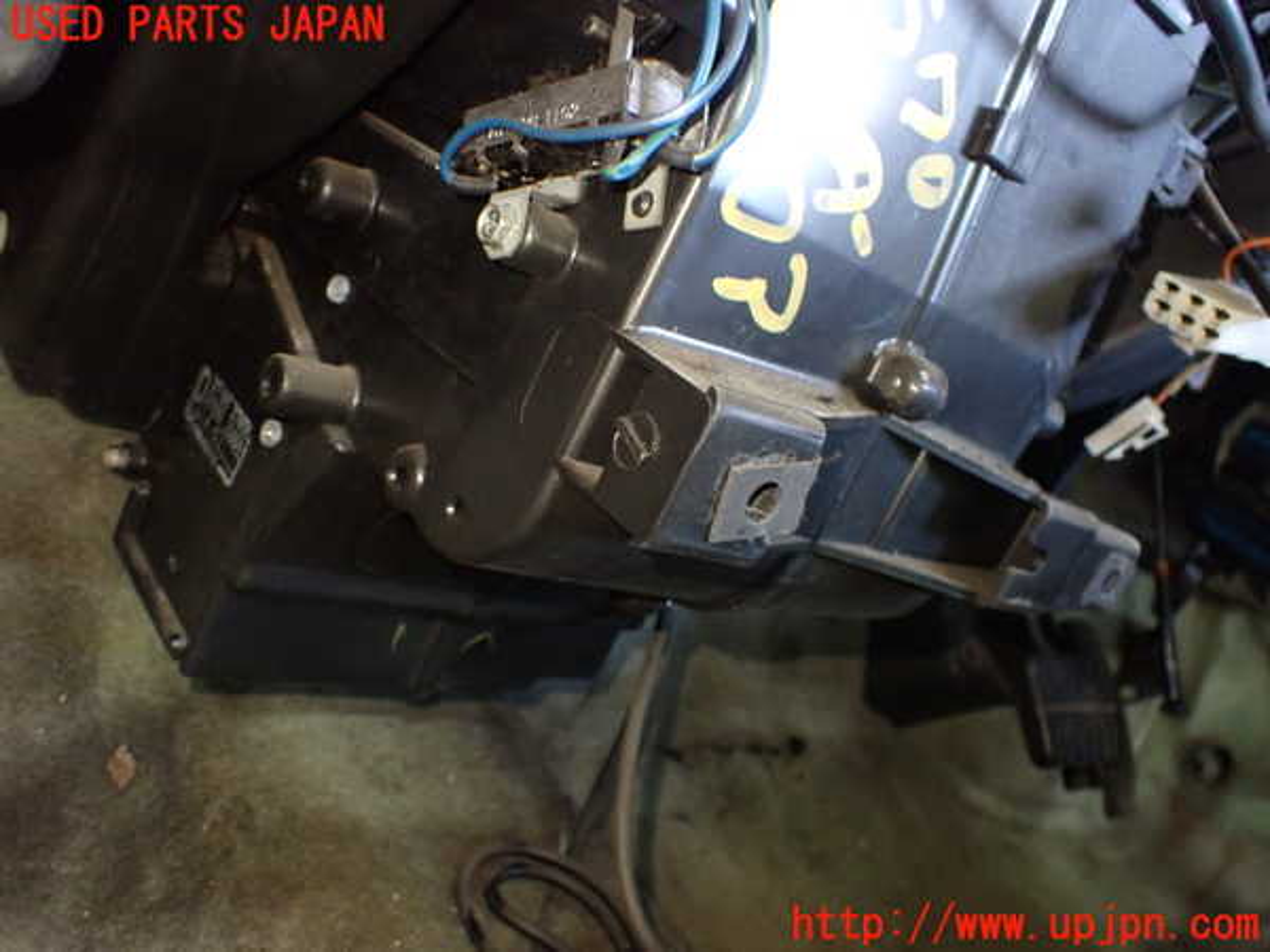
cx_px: 635
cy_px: 476
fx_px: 1101
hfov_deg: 60.0
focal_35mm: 30
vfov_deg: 46.8
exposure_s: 1/30
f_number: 2.3
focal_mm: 5.4
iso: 800
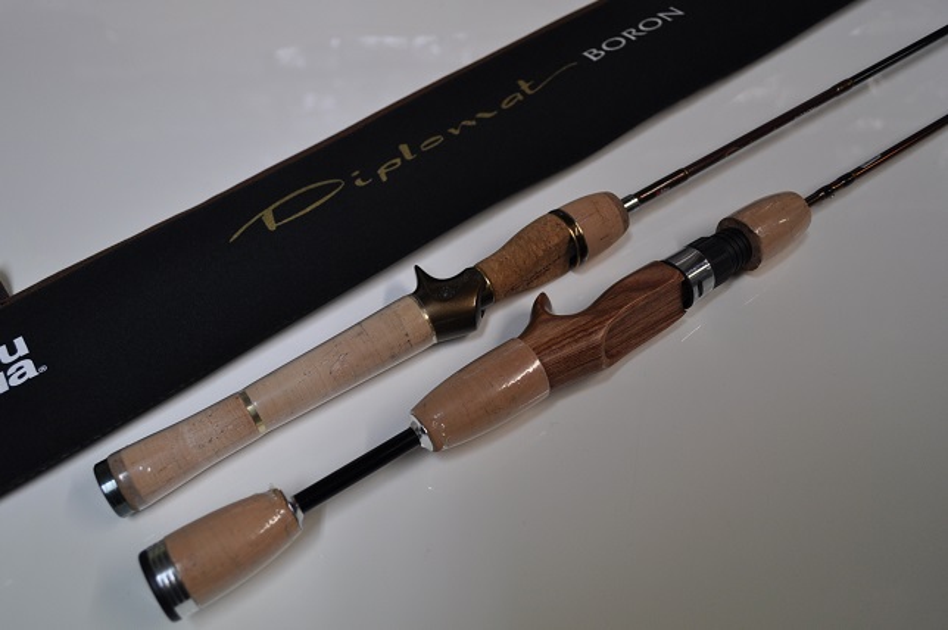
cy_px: 315
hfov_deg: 62.0
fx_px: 789
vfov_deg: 43.5
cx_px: 474
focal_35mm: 30
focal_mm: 20
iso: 400
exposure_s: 1/60
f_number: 4
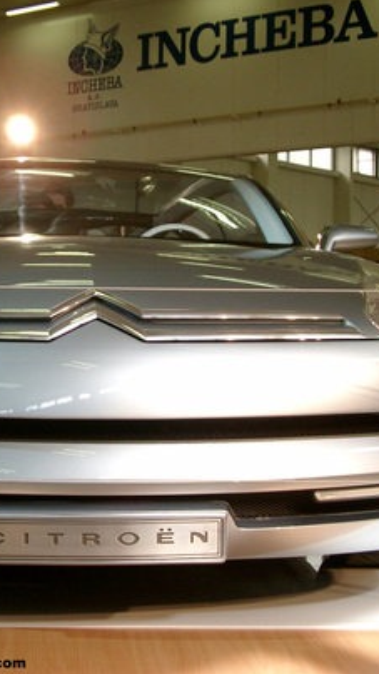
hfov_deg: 16.2
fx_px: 1323
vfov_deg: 28.6
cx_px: 87
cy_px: 334
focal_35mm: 74
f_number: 3
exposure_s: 1/160
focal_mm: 10.2
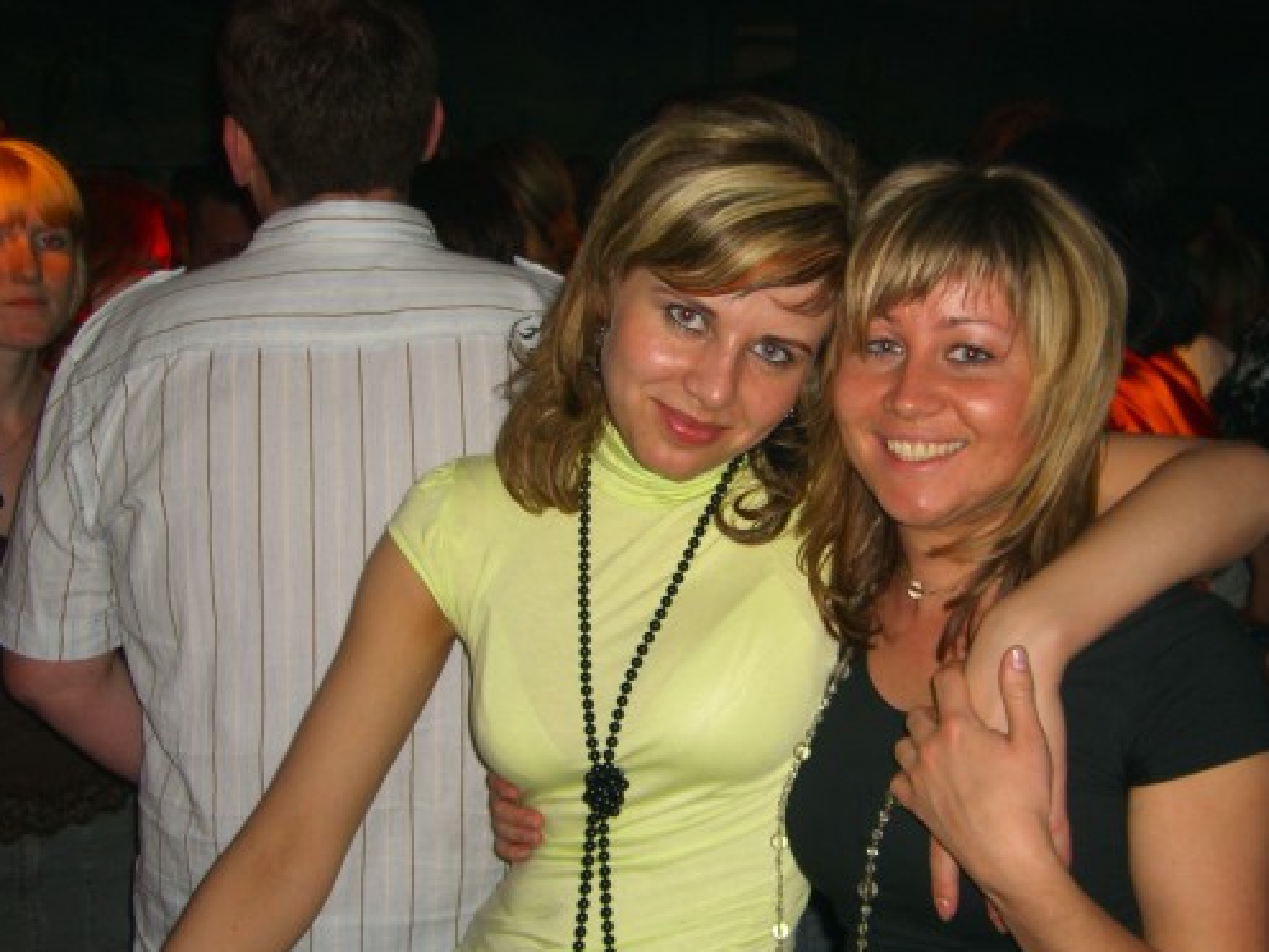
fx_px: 1686
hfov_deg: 41.2
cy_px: 489
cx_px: 711
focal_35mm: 46
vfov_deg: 31.5
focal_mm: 7.9
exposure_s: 1/60
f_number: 2.8
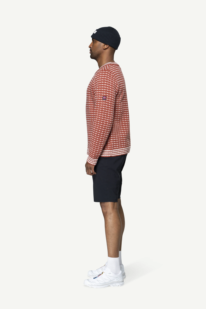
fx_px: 601
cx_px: 103
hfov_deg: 19.5
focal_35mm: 70
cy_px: 154
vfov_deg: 28.8
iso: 100
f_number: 5.6
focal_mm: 70
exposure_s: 1/50
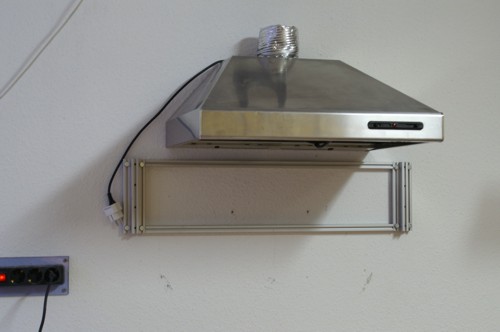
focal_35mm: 68
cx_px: 250
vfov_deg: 20.1
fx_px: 936
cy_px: 166
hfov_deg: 29.9
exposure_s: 1/6
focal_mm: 45
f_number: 5.6
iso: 400
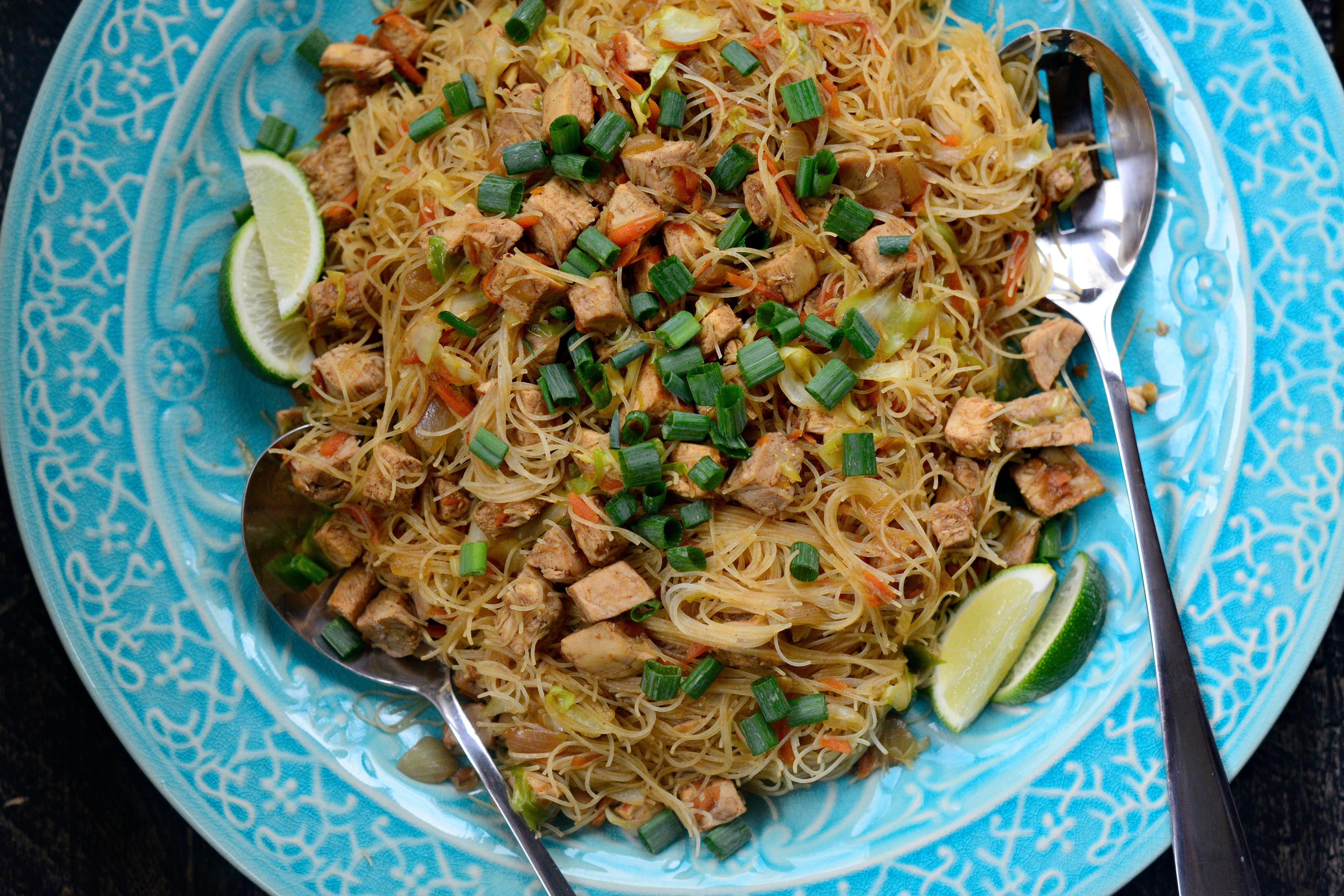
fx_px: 1867
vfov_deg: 27.0
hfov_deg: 39.6
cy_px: 448
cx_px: 672
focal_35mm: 50
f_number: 4
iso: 1600
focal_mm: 50
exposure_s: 1/1000
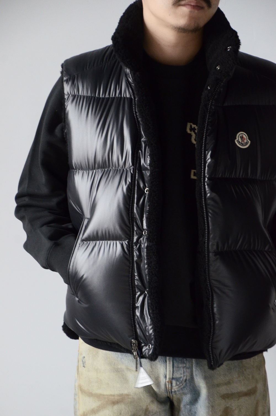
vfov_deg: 13.7
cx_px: 138
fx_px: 1732
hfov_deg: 9.1
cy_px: 208
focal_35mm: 150
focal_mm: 100
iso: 1600
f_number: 5.6
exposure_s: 1/30
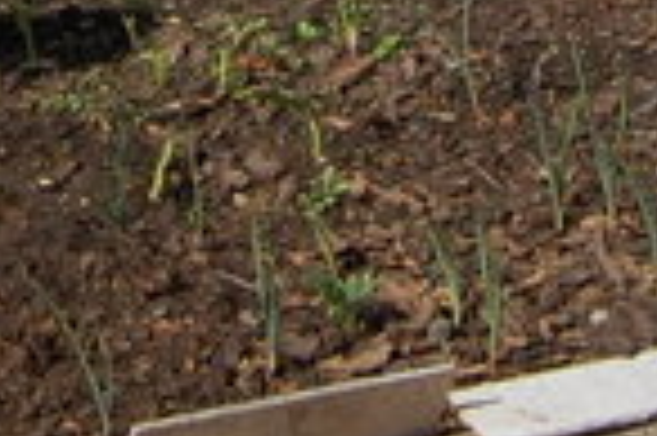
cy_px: -506
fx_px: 3464
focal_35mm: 190
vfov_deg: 6.9
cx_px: 342
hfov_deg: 10.8
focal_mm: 18
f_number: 10
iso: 200
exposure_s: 1/400
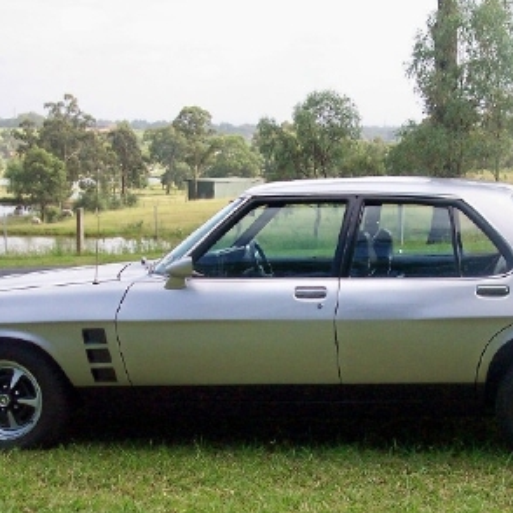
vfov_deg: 23.6
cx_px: 321
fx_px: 1224
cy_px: 303
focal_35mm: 73
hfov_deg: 23.6
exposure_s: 1/250
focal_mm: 8
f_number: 4.8
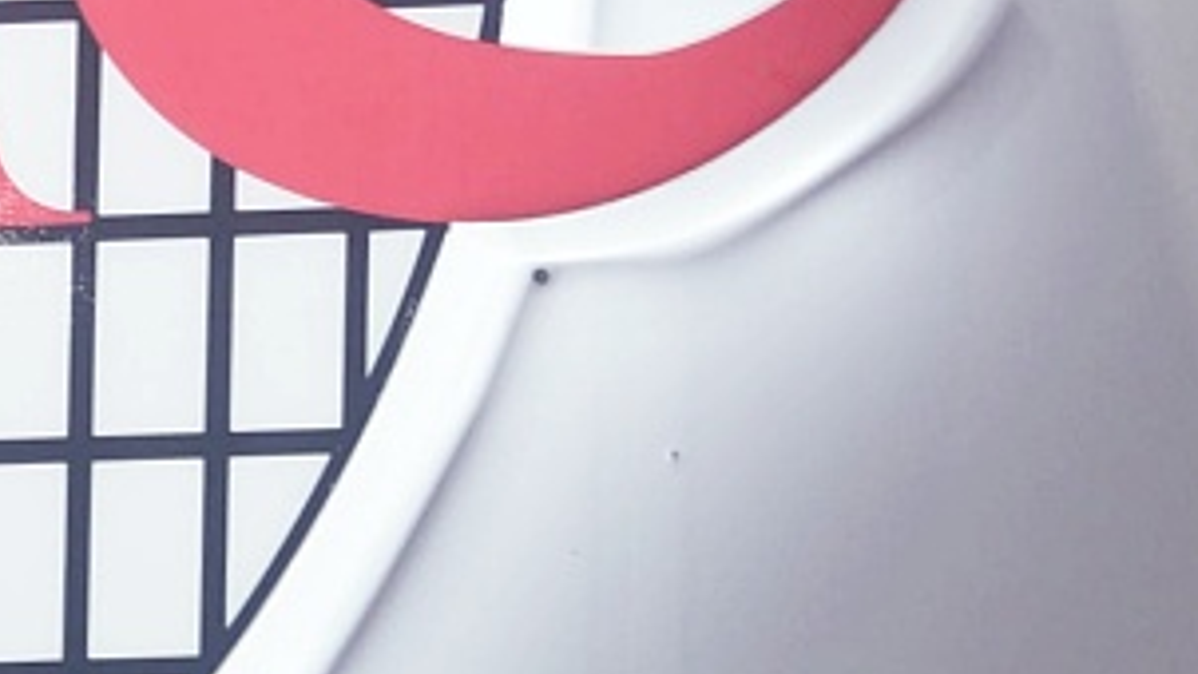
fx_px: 27546
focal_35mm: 867
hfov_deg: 2.5
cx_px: -2237
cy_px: 339
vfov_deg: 1.4
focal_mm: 122
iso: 250
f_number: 3.5
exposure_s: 1/200
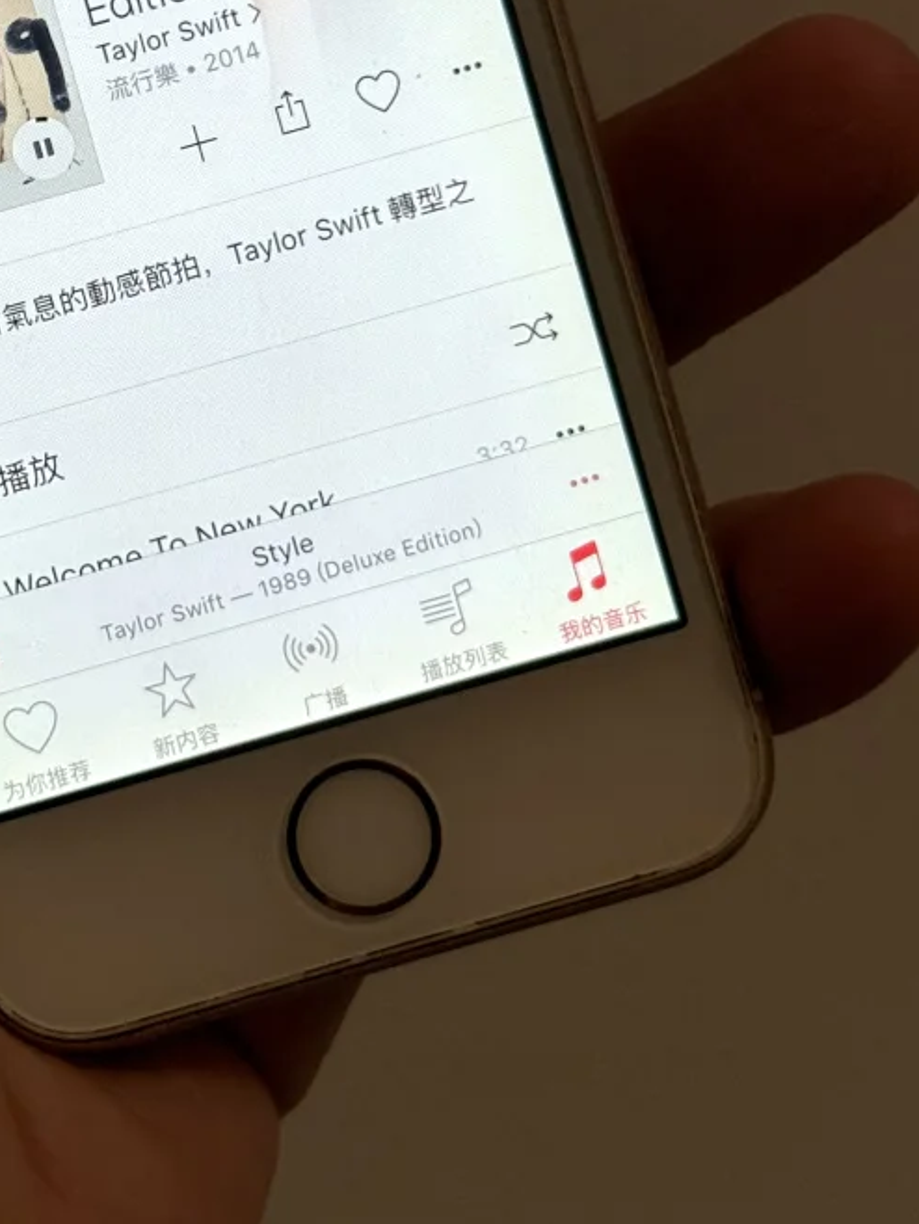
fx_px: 3714
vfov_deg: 18.5
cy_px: 220
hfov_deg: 14.0
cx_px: 100
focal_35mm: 105
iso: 64
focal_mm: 6.76
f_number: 1.78
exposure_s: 1/280
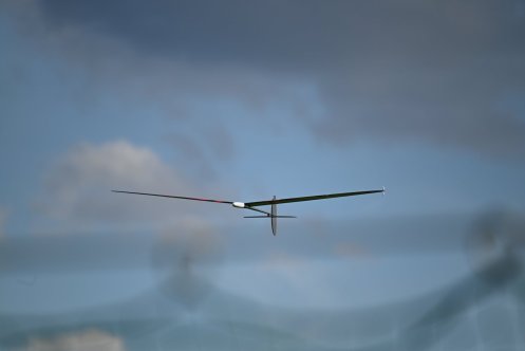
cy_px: 176
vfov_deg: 3.4
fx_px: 5836
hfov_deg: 5.2
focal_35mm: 400
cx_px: 262
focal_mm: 400
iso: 320
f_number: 6.3
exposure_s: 1/2500
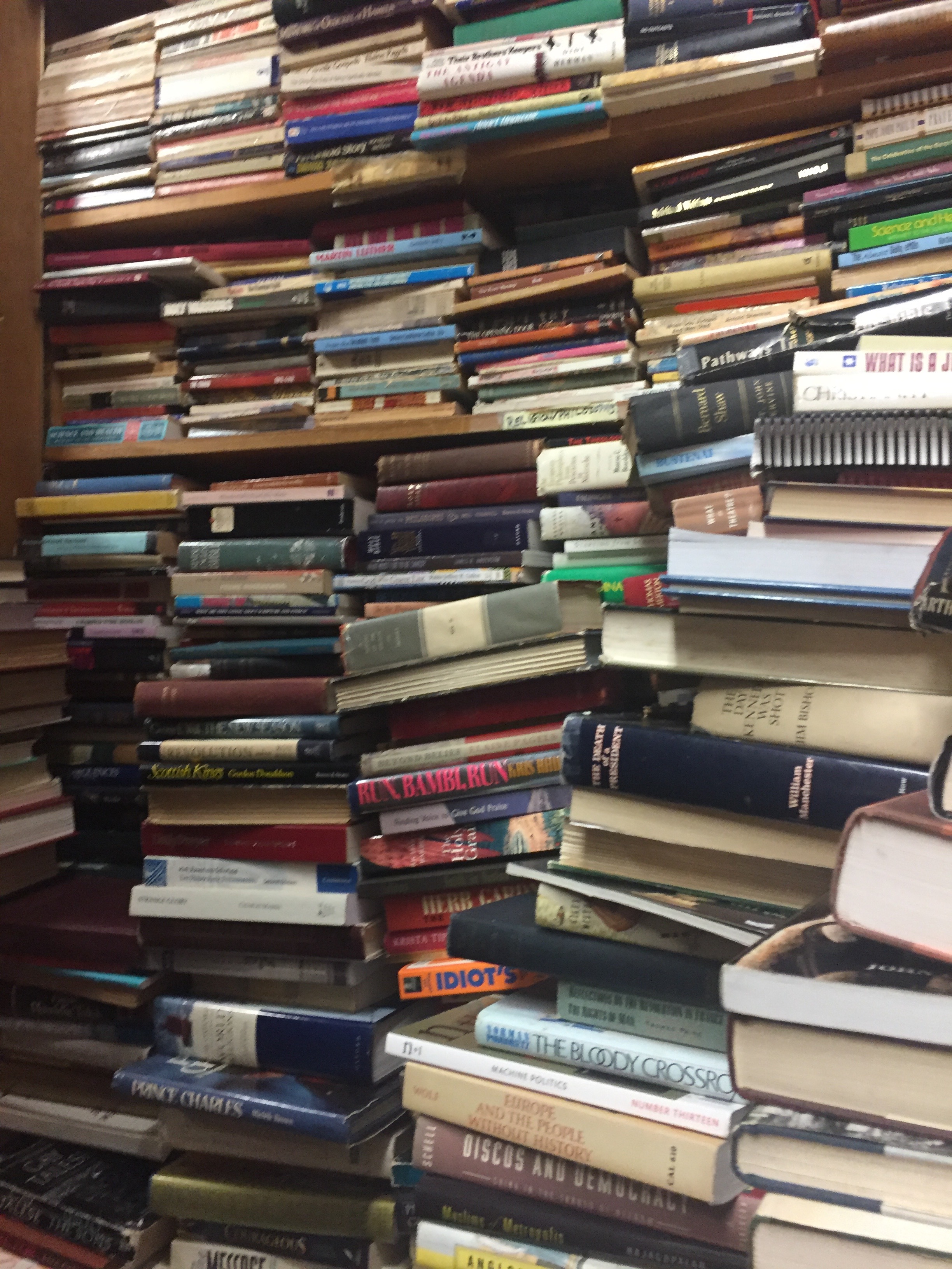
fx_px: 1063
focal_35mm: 29
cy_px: 634
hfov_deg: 48.2
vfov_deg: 61.7
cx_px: 476
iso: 160
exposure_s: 1/30
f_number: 2.2
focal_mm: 4.15
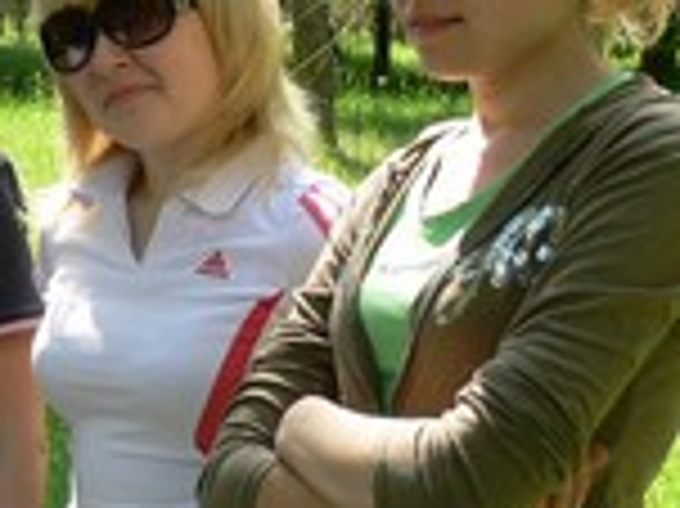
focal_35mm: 154
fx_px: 3023
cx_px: -149
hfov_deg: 12.5
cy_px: 382
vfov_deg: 9.6
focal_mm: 10.1
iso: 80
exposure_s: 1/125
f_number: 4.5
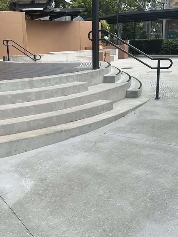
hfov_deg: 34.2
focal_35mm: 42
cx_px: 69
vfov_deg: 44.8
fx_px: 288
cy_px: 116
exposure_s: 1/2028
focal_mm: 6.86
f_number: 1.78
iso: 80
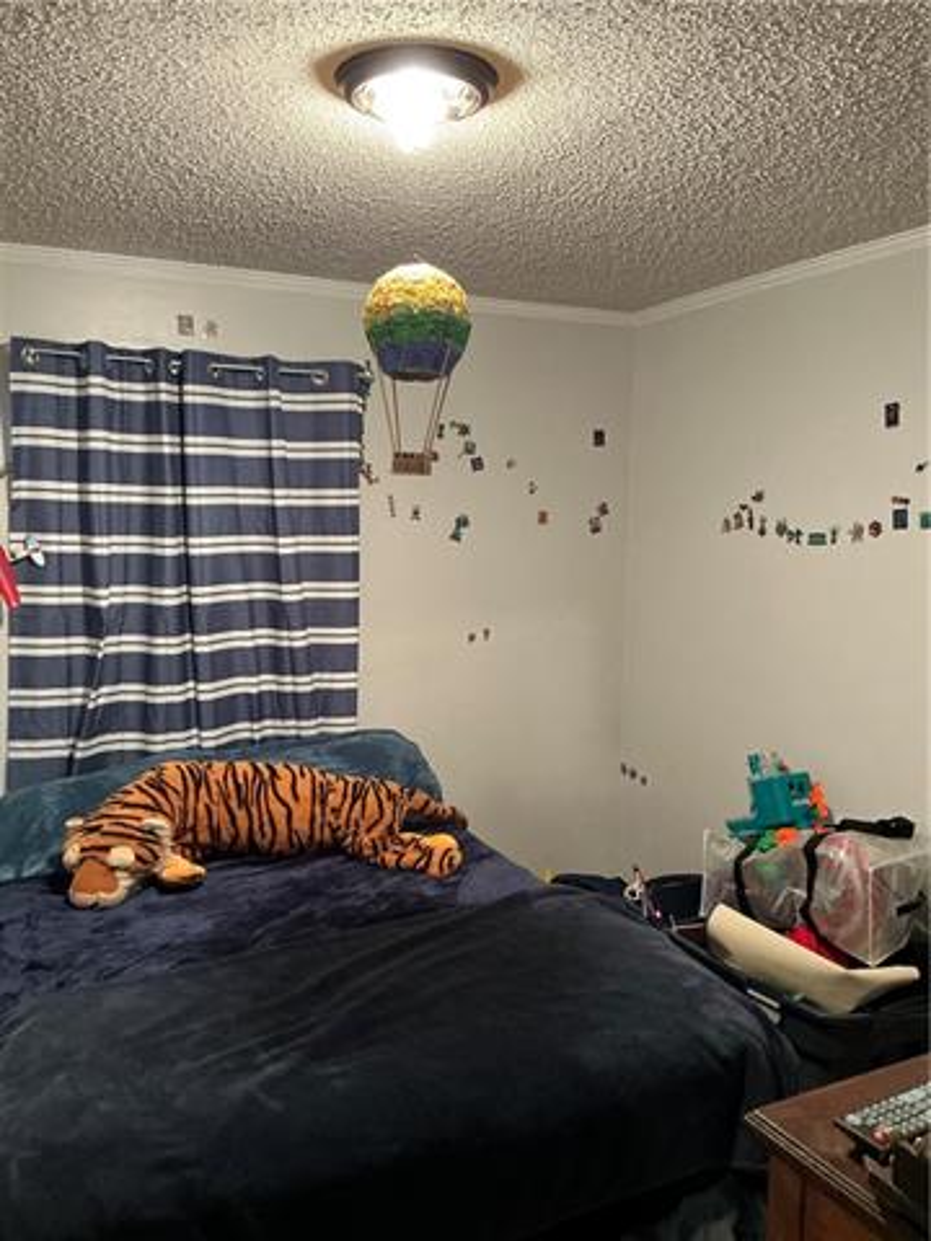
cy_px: 620
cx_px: 466
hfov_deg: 49.7
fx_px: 1004
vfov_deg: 63.4
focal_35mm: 28
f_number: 1.8
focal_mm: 3
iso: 320
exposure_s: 1/40
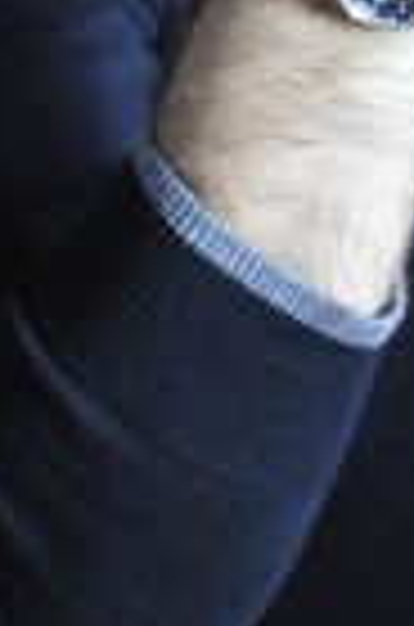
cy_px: -203
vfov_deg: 6.3
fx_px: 5617
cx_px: 513
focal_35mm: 324
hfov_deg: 4.2
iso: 3200
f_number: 1.8
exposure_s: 1/250
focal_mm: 50
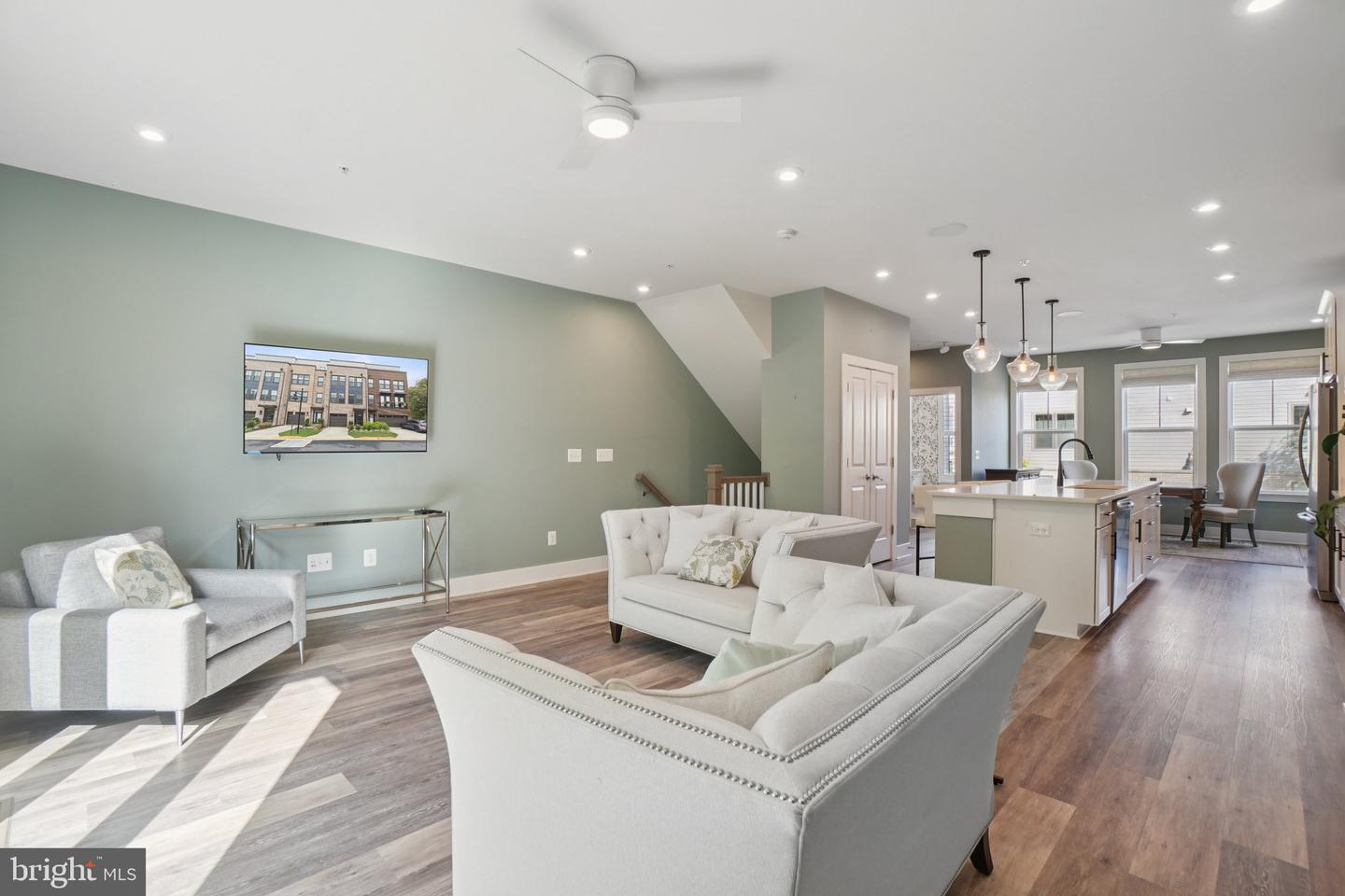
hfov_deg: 100.4
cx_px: 672
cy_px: 448
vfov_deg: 77.3
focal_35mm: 15
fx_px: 560
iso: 100
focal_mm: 10
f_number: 7.1
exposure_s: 1/13
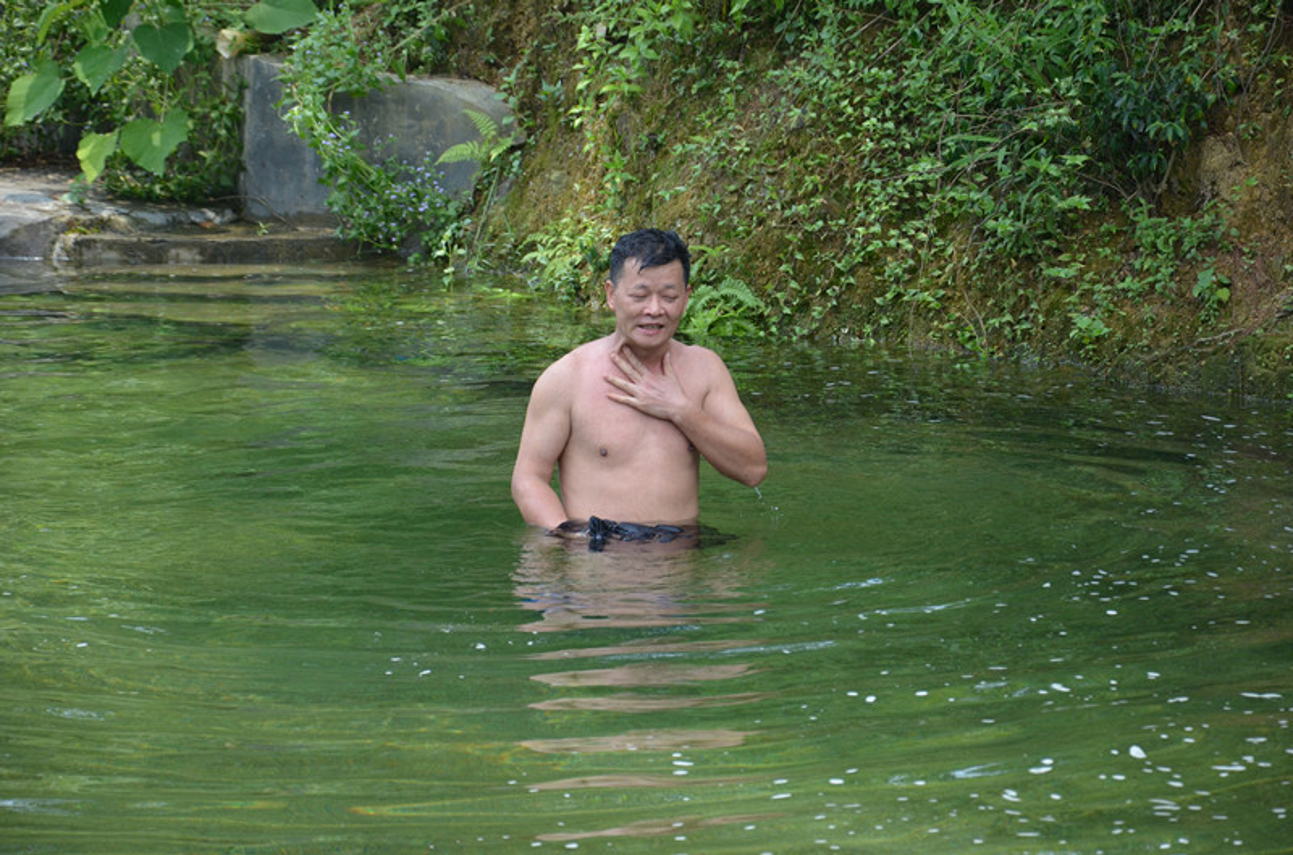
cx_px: 646
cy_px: 428
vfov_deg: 8.7
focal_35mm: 158
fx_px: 5642
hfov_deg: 13.1
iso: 800
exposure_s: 1/800
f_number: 5.6
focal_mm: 105
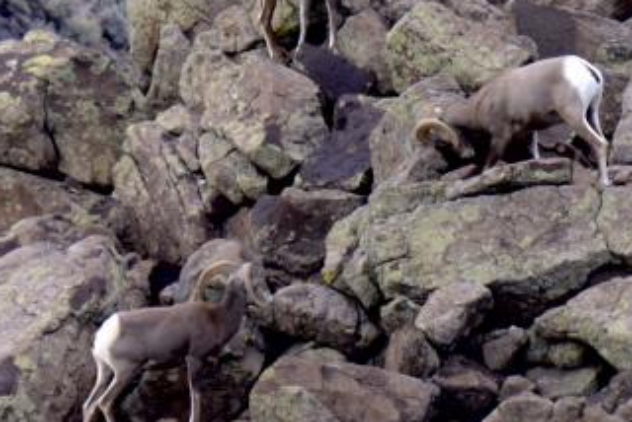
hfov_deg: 2.5
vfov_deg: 1.6
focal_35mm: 841
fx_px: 14777
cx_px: 373
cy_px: 101
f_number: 5.6
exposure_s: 1/50
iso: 100
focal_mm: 200
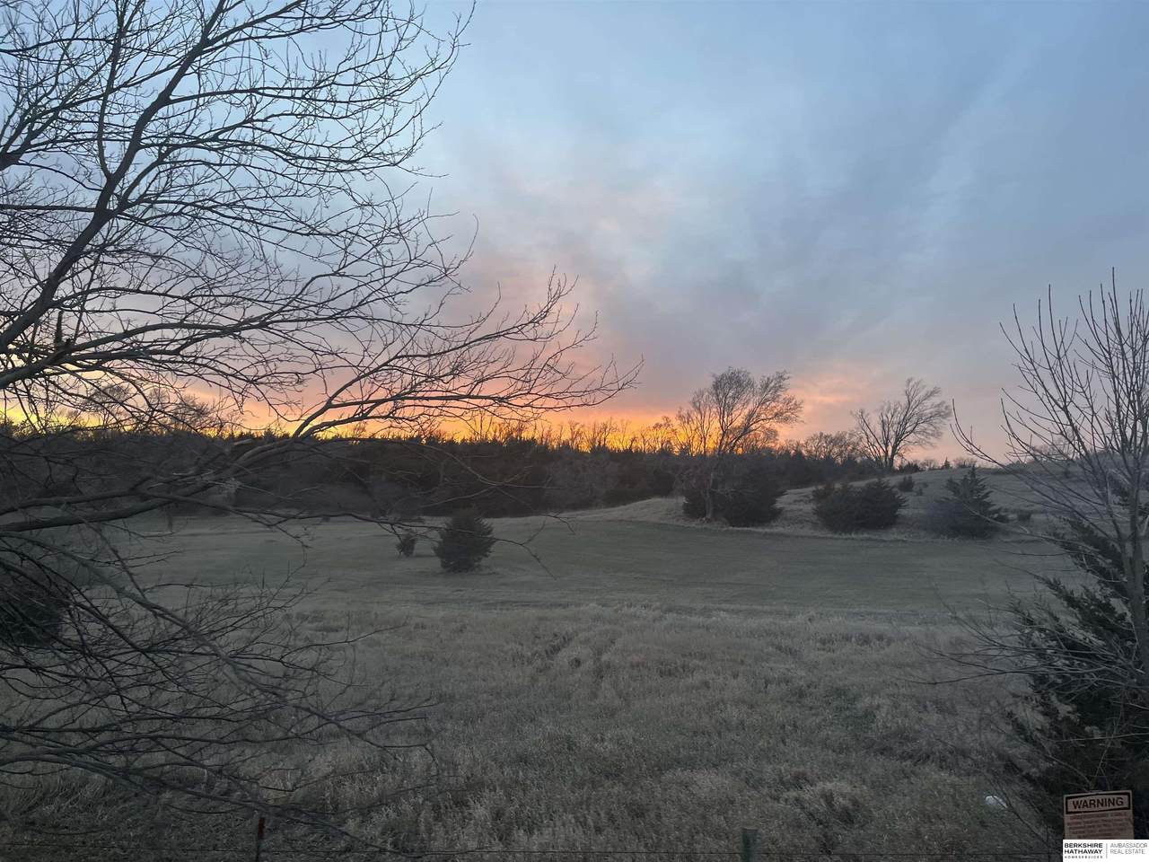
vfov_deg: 53.1
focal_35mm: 26
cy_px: 431
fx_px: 863
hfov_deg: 67.3
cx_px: 574
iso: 64
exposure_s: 1/122
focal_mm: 5.1
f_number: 1.6
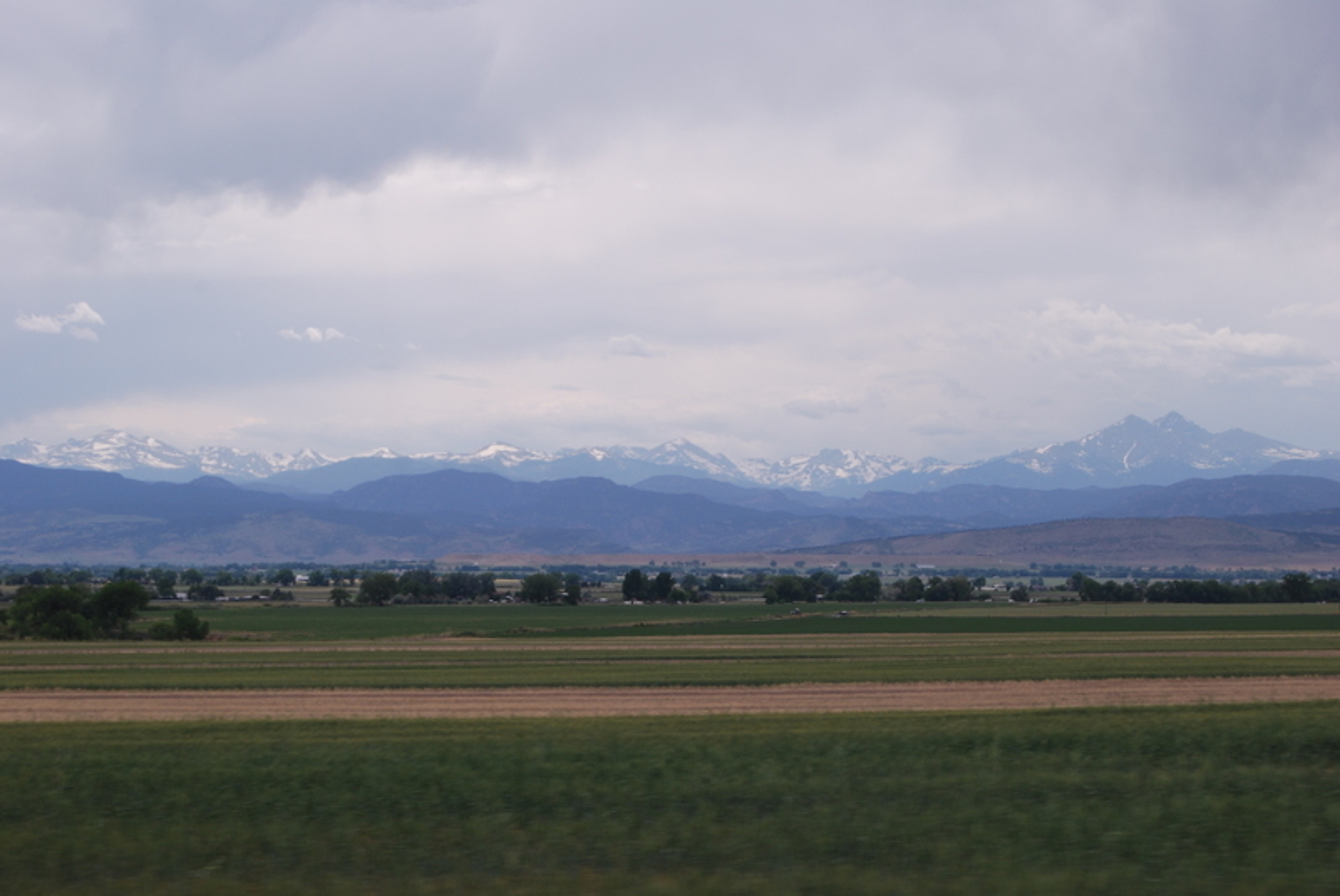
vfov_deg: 17.5
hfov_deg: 26.0
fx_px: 2906
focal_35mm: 78
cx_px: 670
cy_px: 448
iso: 110
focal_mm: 52
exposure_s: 1/250
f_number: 10
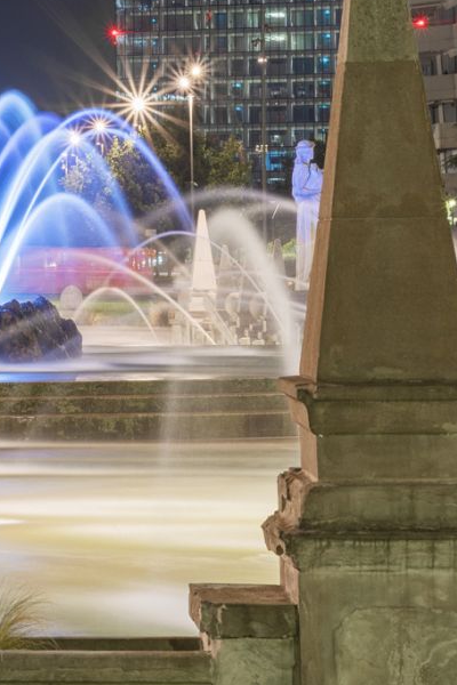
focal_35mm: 150
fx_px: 2856
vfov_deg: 13.3
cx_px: -145
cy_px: -177
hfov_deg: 9.0
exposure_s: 15
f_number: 11
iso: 100
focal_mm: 50
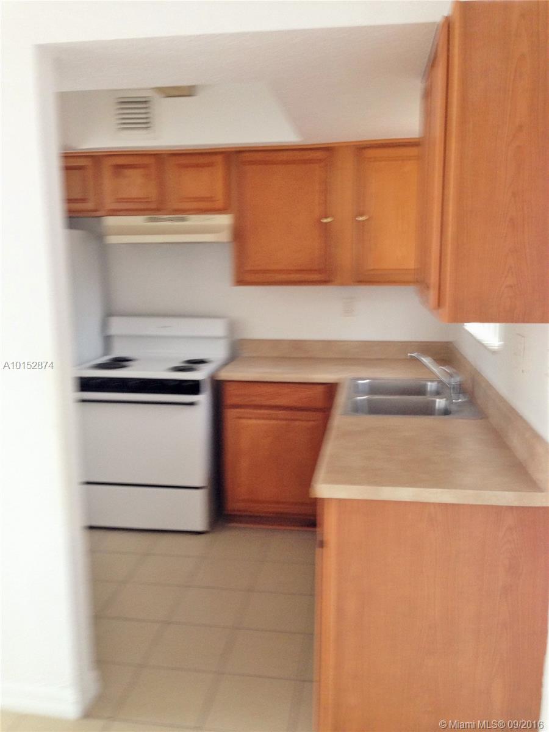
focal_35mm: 33
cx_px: 274
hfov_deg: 42.9
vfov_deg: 55.4
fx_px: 698
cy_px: 366
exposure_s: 1/20
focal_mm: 4.12
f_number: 2.4
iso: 125
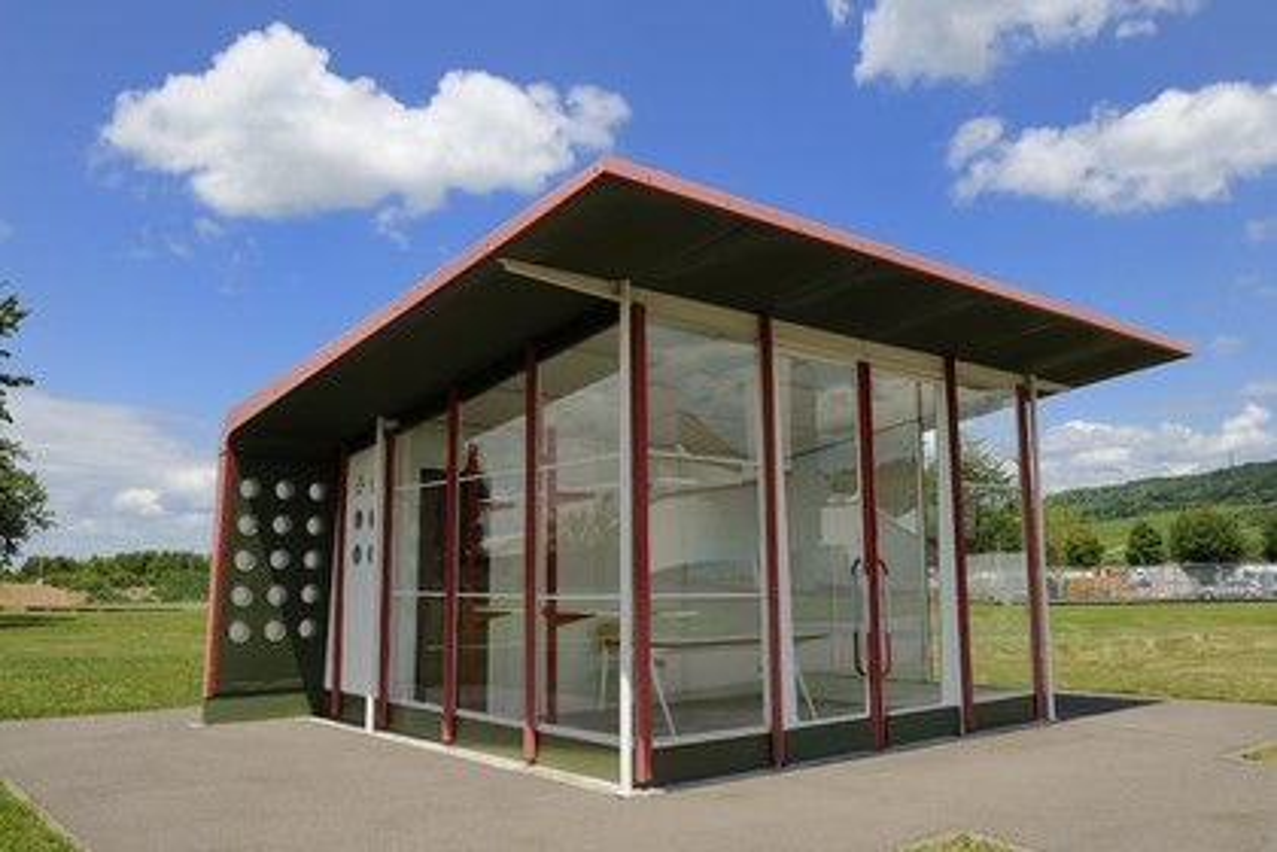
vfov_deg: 45.0
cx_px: 638
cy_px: 426
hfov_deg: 63.7
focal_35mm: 29
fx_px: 1029
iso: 200
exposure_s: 1/160
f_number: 14
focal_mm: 29
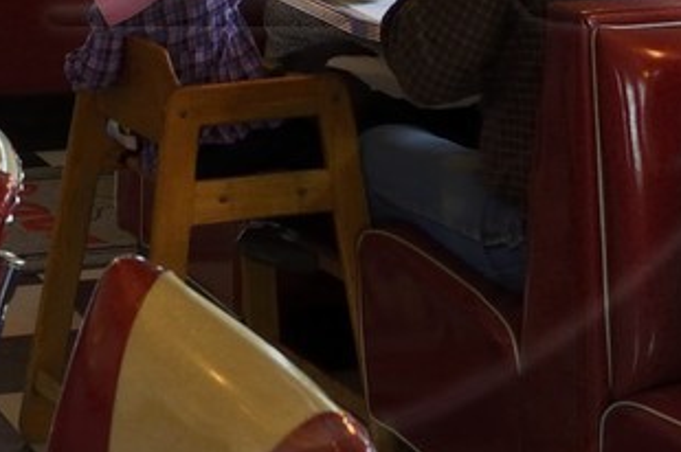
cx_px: 97
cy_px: -329
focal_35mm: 124
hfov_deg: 16.4
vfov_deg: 10.5
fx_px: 2343
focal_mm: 24
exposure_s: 1/60
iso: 800
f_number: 5
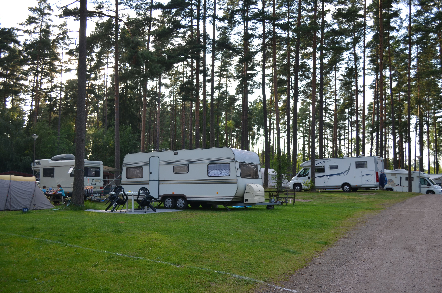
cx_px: 221
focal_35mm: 33
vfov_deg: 39.8
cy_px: 146
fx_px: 404
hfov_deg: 57.3
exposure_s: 1/200
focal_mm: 22
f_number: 3.8
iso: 125
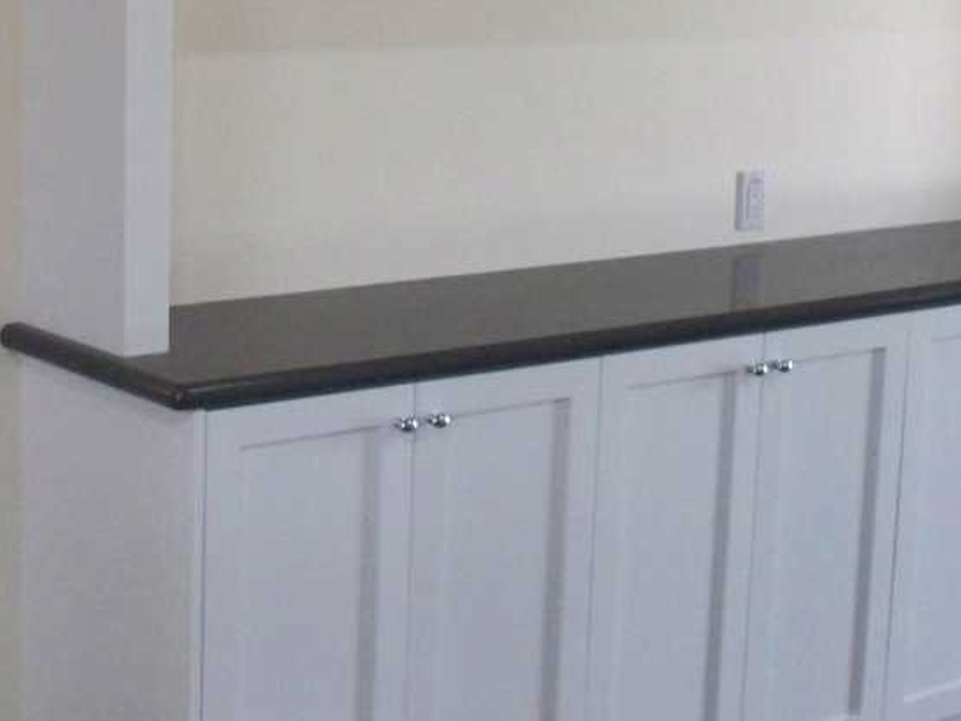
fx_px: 2415
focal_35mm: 87
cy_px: 115
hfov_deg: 22.4
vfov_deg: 16.8
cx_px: 337
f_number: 2.8
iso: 500
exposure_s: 1/125
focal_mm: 7.54
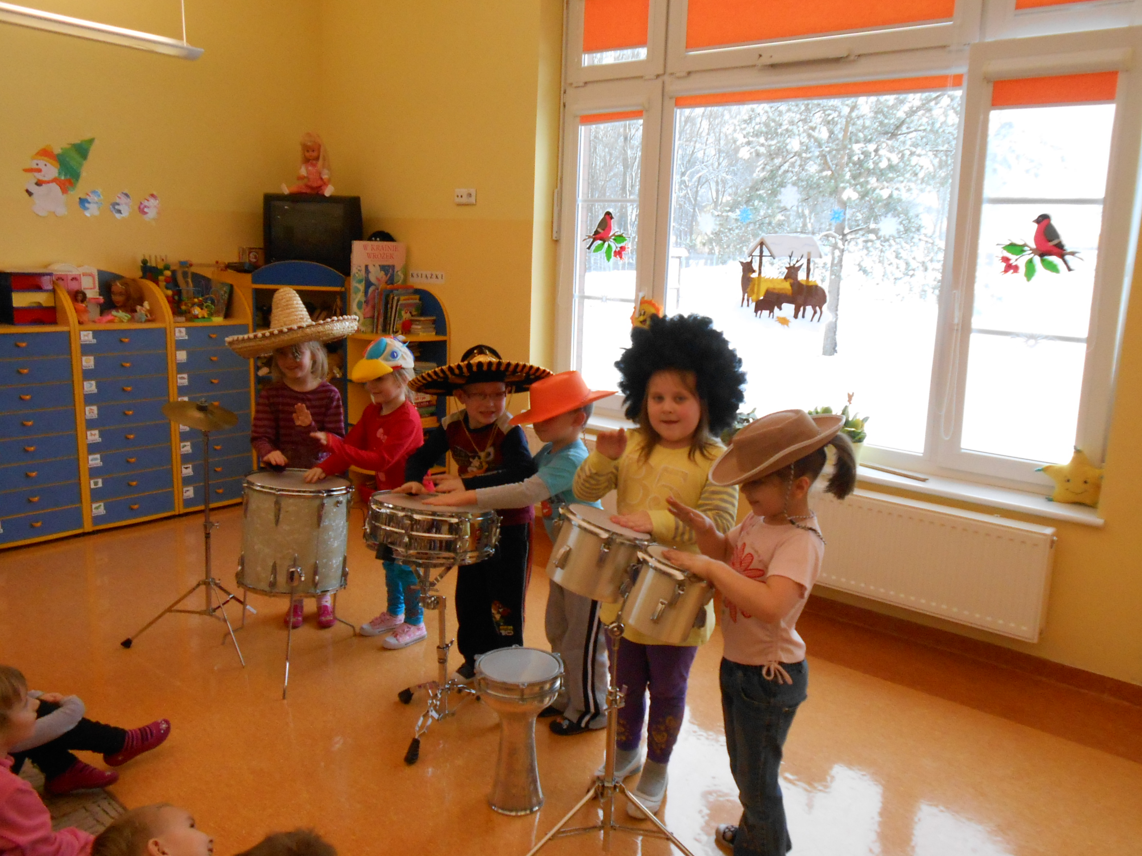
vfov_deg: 51.4
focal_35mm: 27
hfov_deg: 65.3
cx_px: 592
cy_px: 429
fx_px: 891
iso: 320
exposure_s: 1/250
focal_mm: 4.6
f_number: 3.5
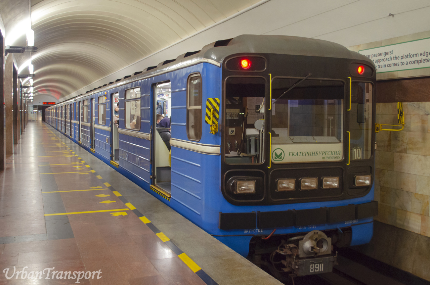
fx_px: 429
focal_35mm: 36
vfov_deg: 36.7
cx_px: 215
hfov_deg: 53.2
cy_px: 142
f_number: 5.6
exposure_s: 1/15
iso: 1800
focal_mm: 24
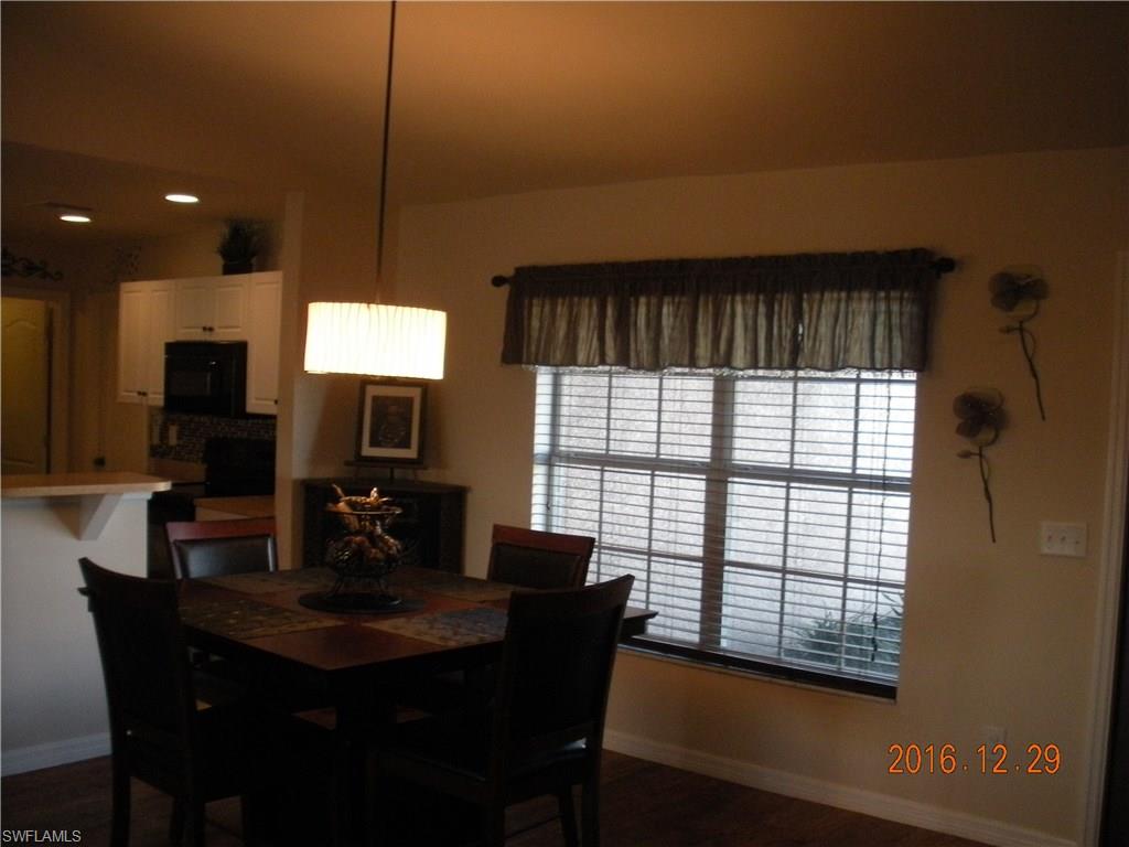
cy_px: 424
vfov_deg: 40.7
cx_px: 564
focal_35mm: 35
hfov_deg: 52.6
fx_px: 1142
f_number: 3.5
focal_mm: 6.3
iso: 400
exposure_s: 1/55.2
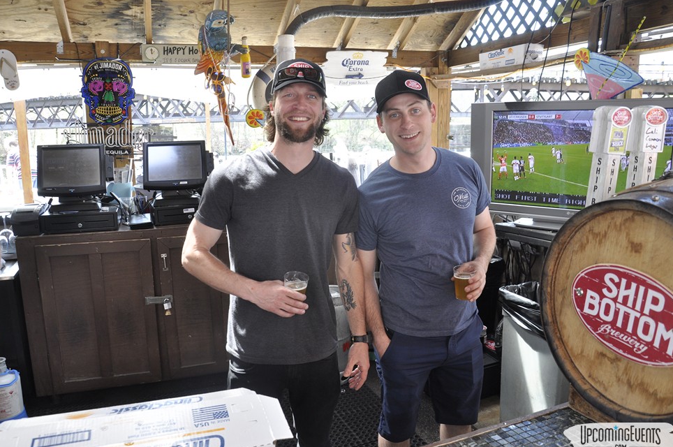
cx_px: 332
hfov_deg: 65.5
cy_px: 228
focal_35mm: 28
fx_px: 523
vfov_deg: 46.3
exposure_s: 1/50
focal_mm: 18
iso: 400
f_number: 7.1
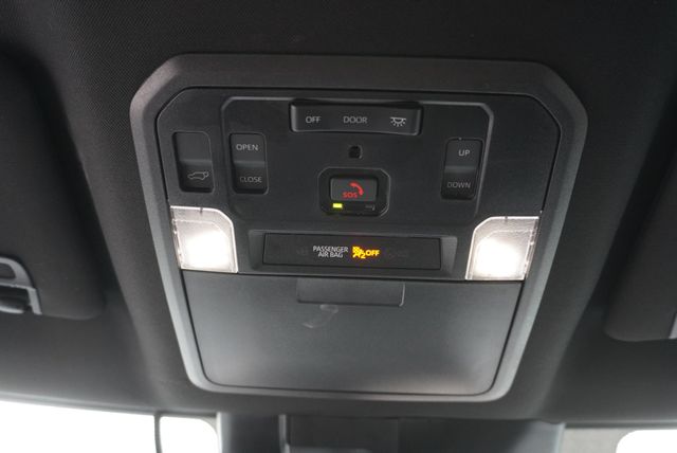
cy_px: 226
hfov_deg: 61.9
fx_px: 565
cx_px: 338
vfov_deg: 43.7
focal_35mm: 30
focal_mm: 20
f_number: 4
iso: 1600
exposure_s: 1/60
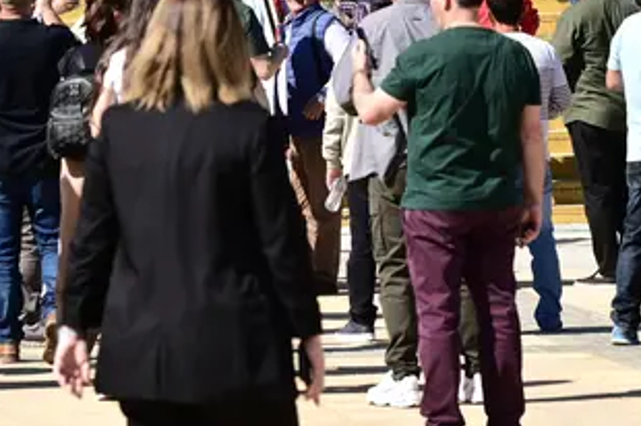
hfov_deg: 7.1
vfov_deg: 4.7
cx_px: 210
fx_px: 5158
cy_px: -201
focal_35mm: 290
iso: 125
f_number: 5.6
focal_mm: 92
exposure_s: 1/800
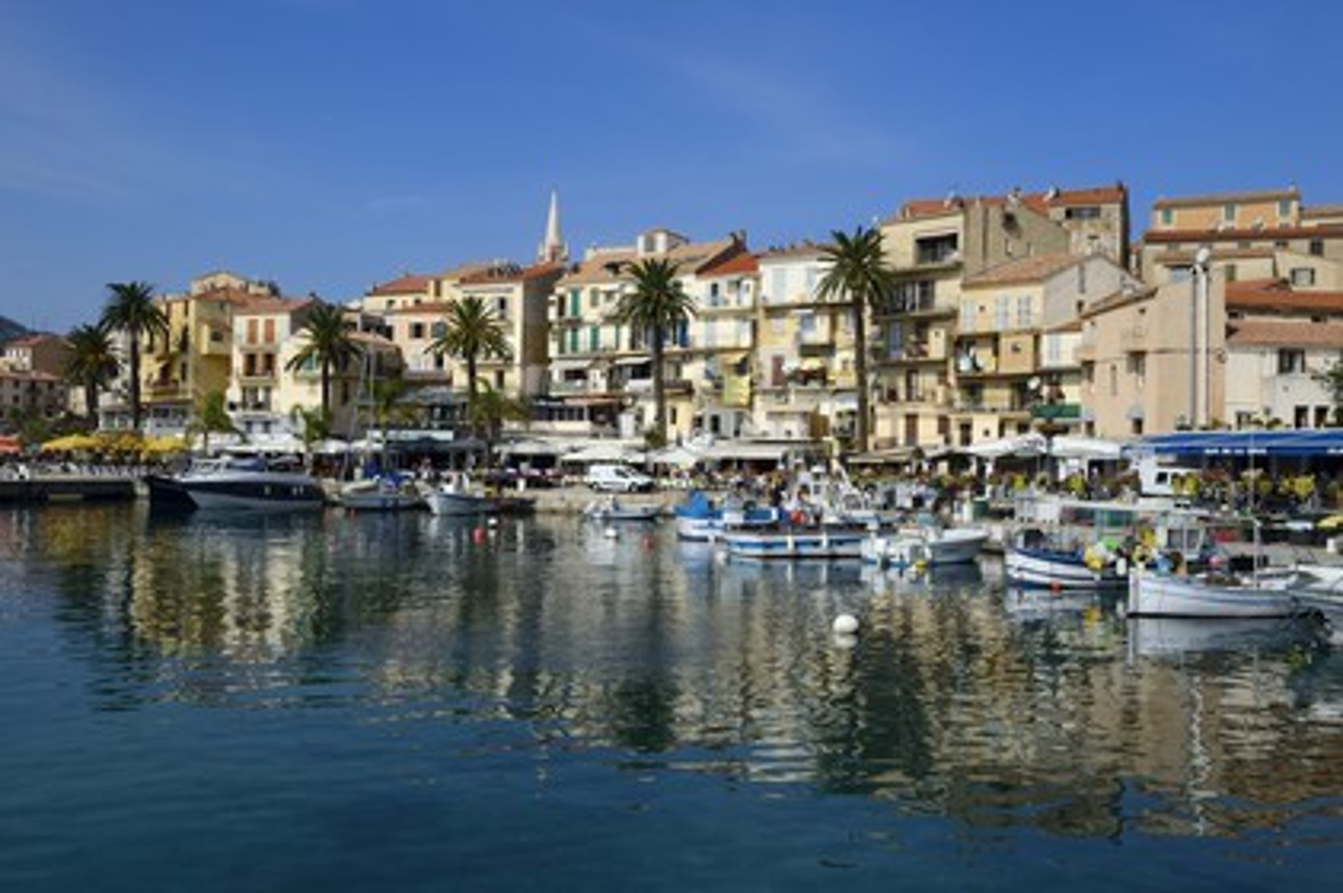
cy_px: 446
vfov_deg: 41.1
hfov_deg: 58.8
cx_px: 672
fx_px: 1193
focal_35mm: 32
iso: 200
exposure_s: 1/200
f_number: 16
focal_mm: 32
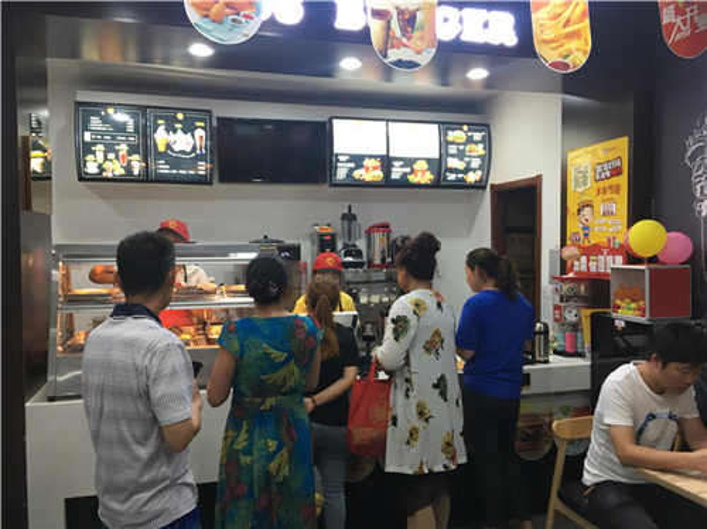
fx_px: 592
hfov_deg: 61.7
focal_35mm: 29
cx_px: 354
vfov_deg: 48.2
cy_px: 264
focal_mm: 4.15
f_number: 2.2
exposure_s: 1/33
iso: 80
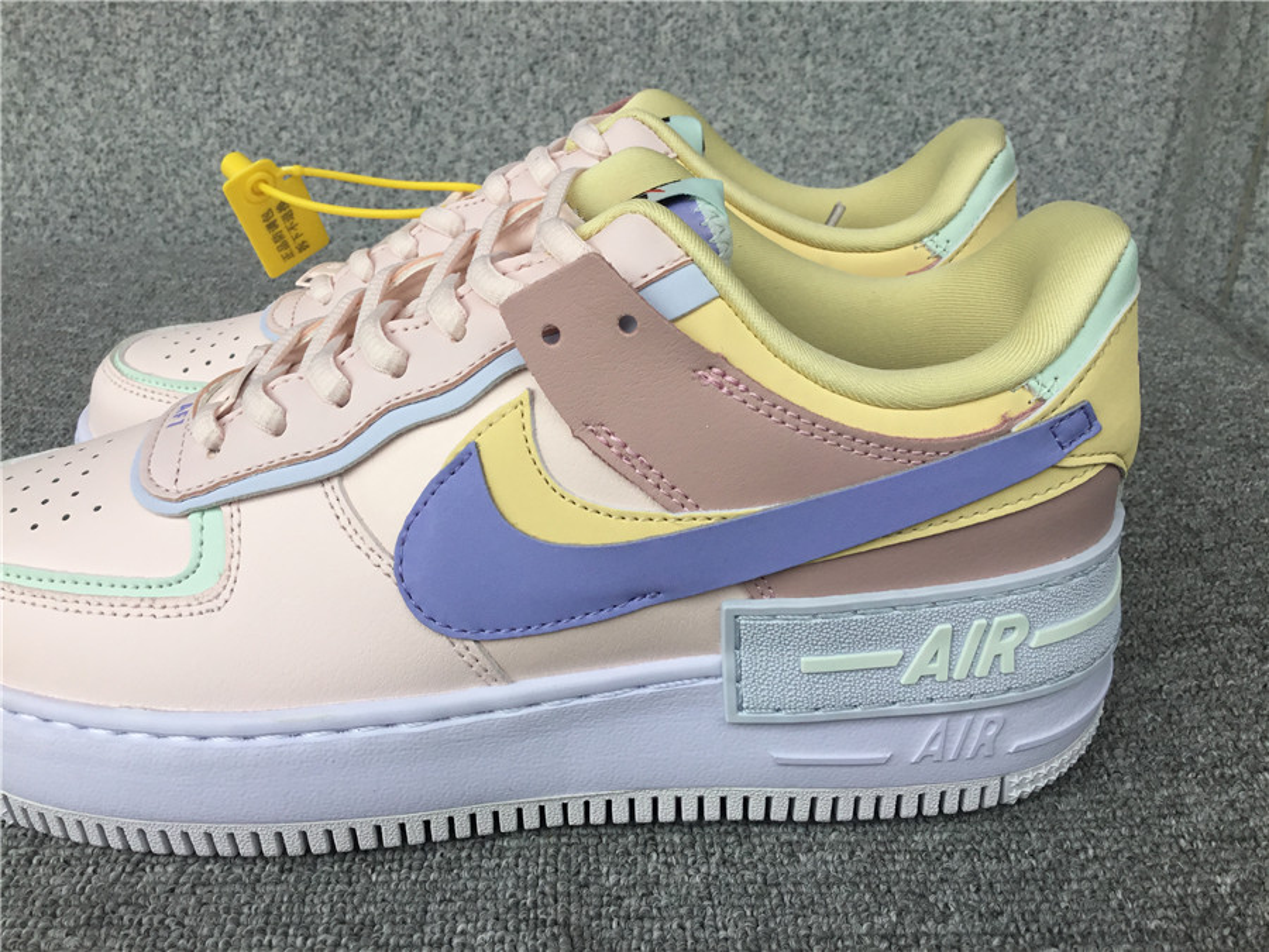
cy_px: 476
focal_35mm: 31
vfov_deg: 45.4
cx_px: 634
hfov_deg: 58.4
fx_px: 1136
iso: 25
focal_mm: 3.3
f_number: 2.4
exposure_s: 1/206
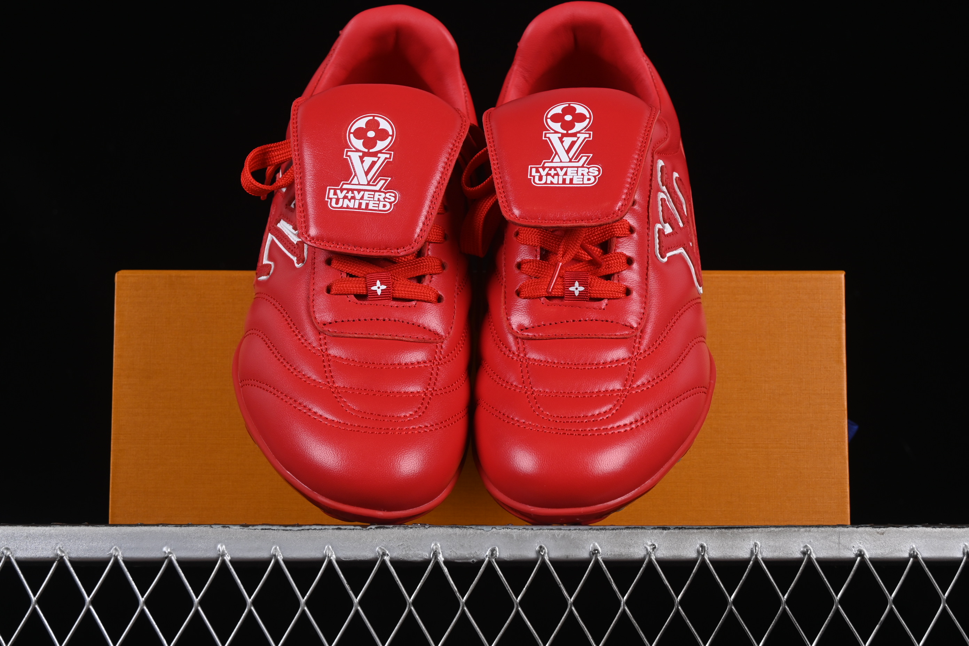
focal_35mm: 75
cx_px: 484
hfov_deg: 27.0
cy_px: 323
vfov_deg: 18.2
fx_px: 2019
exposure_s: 1/80
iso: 160
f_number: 8
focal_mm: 50
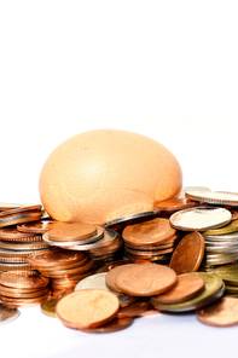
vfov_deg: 25.4
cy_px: 180
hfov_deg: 17.1
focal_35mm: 80
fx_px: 792
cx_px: 97
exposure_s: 1/500
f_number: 11
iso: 200
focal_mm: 35
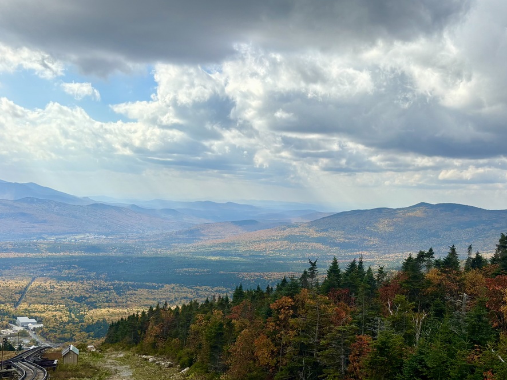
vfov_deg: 32.9
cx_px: 351
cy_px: 211
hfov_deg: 42.2
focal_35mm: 44
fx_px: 645
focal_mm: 5.96
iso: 50
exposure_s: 1/3788
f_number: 1.6
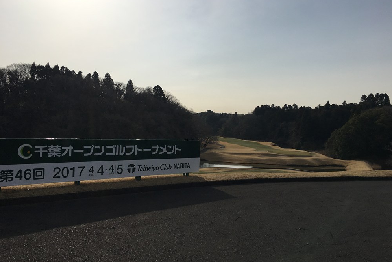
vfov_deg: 42.3
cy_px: 135
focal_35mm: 31
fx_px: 338
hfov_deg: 60.3
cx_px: 201
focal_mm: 4.15
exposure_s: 1/5128
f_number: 2.2
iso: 25
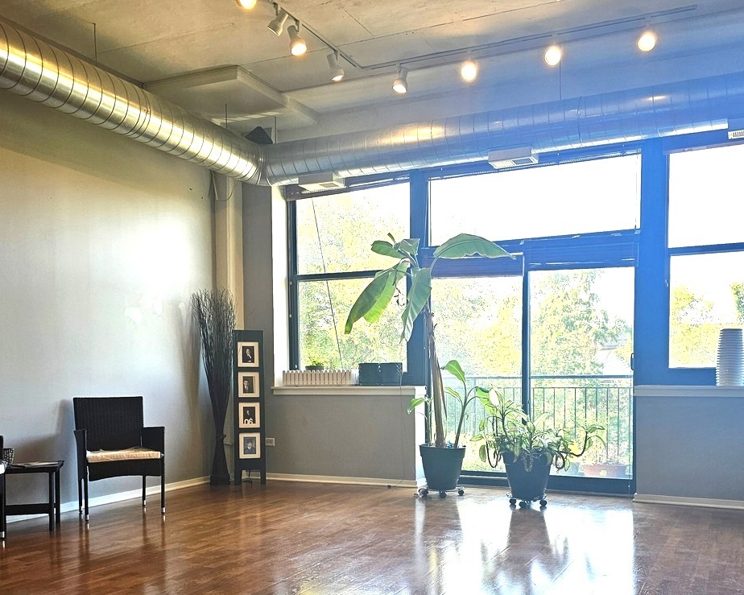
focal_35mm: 35
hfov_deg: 51.5
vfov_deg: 41.5
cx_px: 395
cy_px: 413
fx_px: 771
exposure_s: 1/120
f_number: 1.7
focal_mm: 6.3
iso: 32
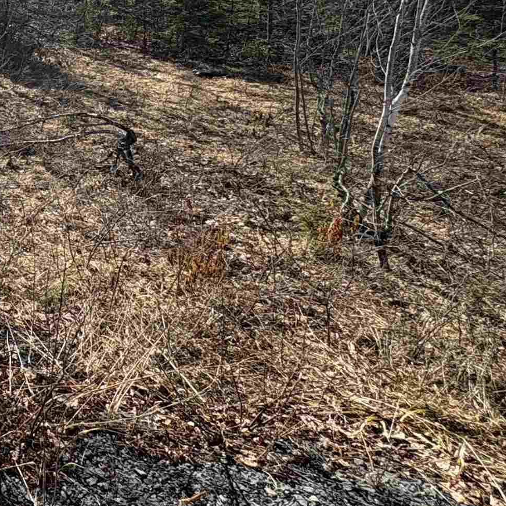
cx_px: -206
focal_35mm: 39
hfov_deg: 30.1
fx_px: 645
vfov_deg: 36.9
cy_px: -35
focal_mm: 2.22
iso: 50
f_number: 2.2
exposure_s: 1/687
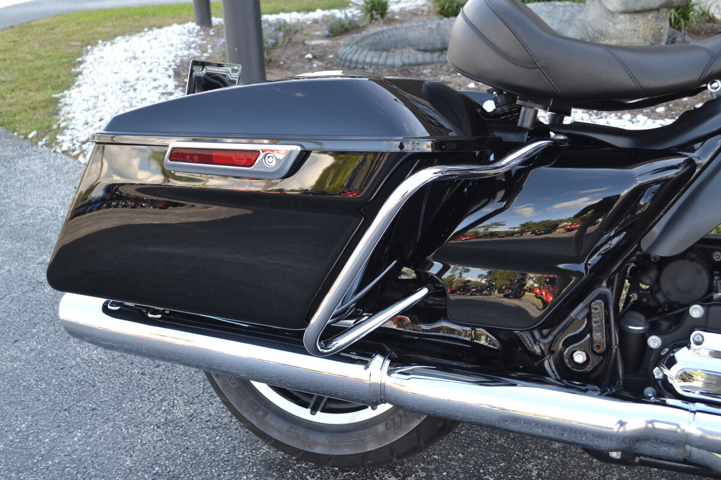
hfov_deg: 46.4
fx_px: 841
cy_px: 240
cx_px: 360
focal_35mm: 42
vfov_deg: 31.9
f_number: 5.6
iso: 320
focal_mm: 28
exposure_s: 1/125
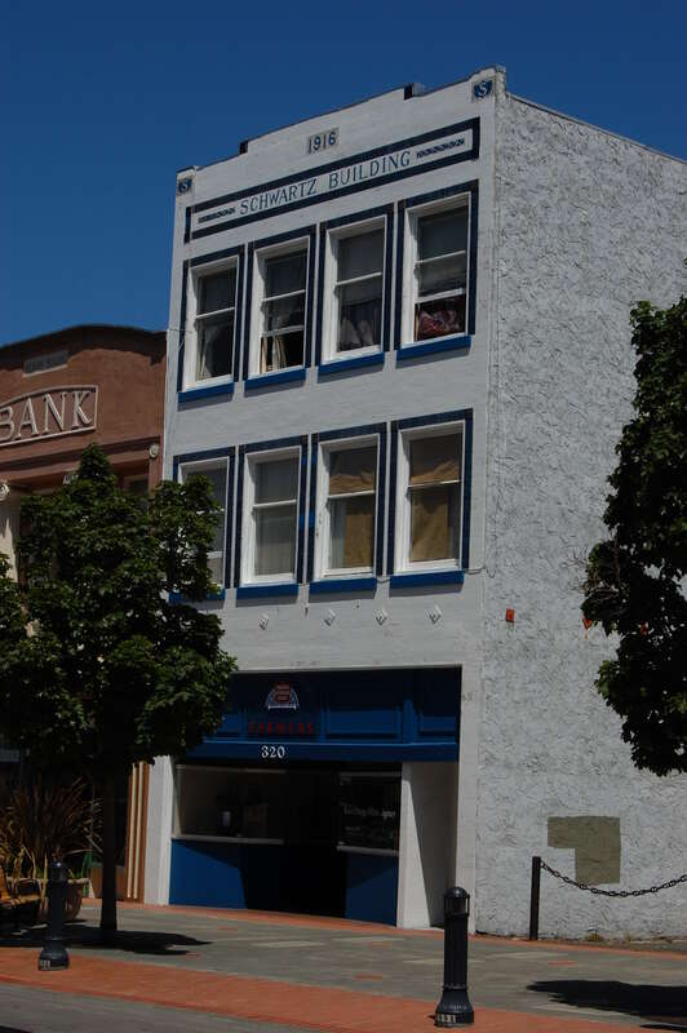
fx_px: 1935
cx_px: 344
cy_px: 516
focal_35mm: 68
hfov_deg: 20.1
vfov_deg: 29.9
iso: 200
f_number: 16
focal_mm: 45
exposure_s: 1/320
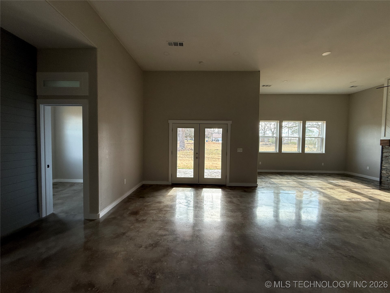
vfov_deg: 85.7
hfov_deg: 102.1
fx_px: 158
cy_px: 146
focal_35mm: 14
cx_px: 195
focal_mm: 2.22
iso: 125
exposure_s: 1/99
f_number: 2.2
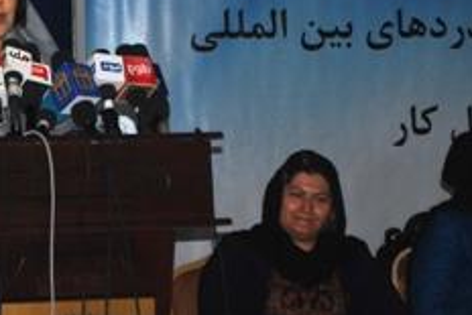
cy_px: 12
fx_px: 2821
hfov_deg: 9.5
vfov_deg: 6.4
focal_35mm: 215
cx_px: 26
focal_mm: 52
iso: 200
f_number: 5.6
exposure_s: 1/60
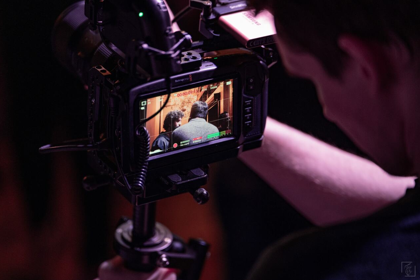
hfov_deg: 13.6
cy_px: 140
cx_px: 209
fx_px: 1762
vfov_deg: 9.1
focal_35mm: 151
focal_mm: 150
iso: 4000
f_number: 2.8
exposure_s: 1/200
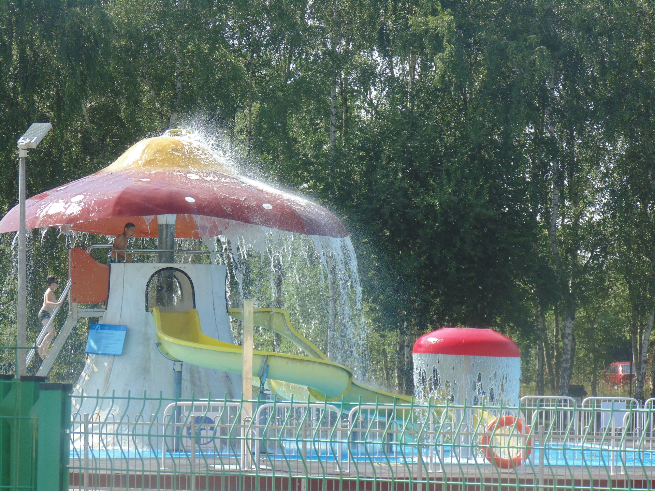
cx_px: 328
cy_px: 246
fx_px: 3595
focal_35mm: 190
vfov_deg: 7.8
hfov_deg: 10.4
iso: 80
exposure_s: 1/200
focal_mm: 34.2
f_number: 5.4
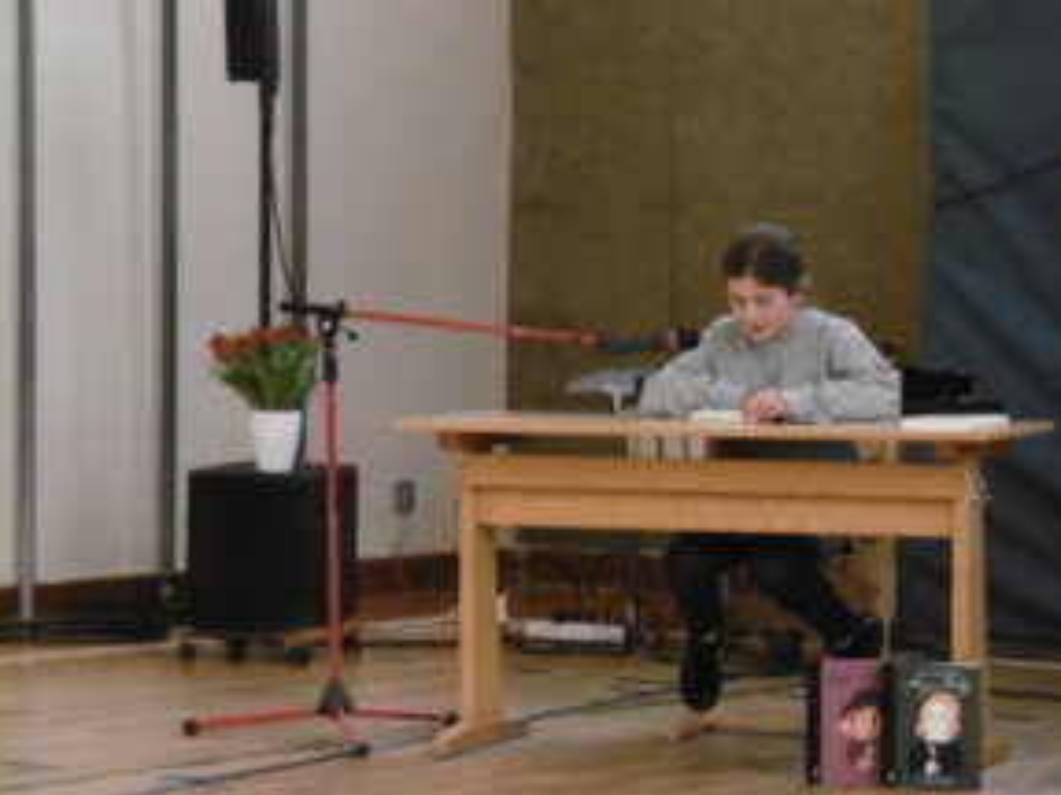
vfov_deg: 10.2
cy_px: 373
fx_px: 4442
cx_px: 728
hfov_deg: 13.6
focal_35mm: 145
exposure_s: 1/160
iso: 800
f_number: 4.8
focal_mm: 18.6
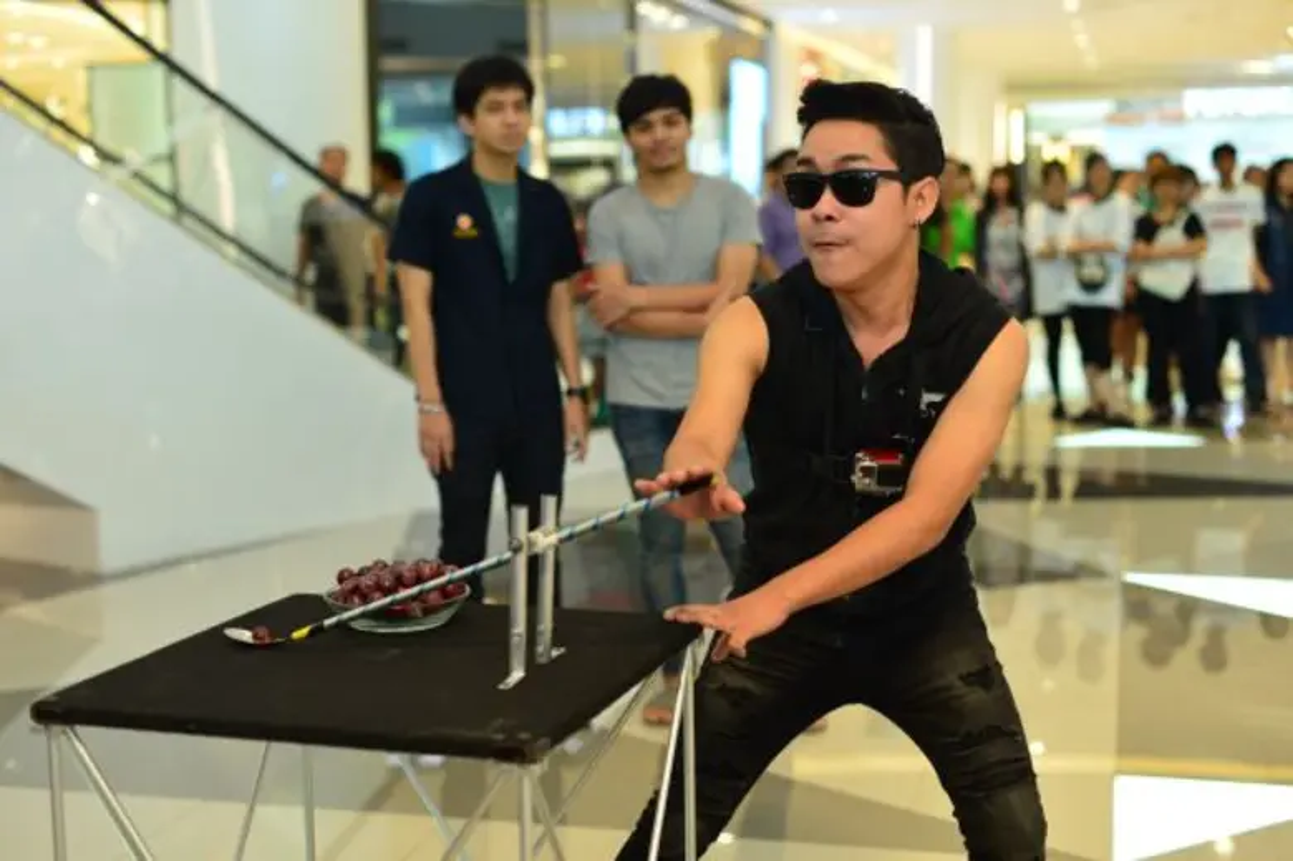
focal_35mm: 50
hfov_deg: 39.6
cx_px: 646
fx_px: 1795
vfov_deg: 27.0
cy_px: 430
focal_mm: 50
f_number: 2.5
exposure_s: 1/200
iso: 800
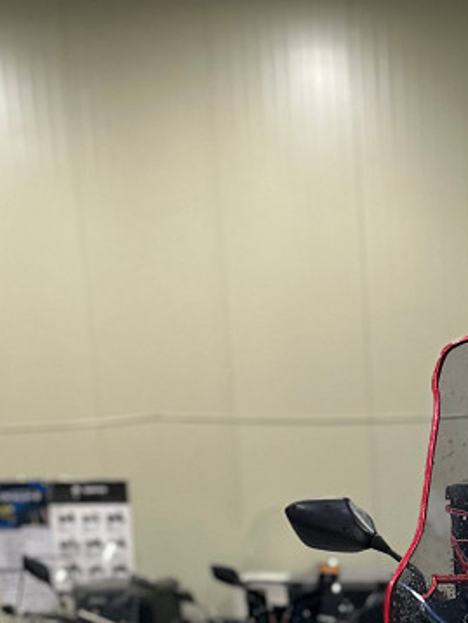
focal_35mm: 67
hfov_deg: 20.7
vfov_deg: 24.3
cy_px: 867
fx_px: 1206
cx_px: 541
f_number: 1.78
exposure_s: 1/60
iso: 320
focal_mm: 6.86
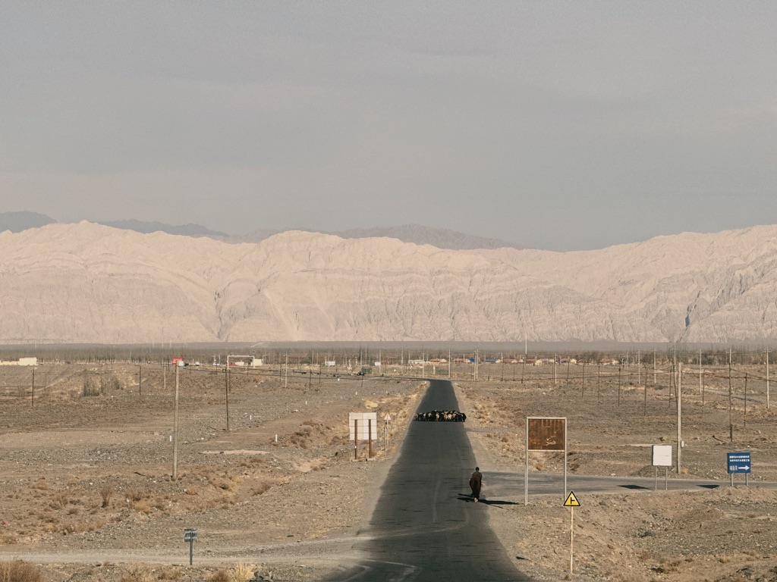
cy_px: 291
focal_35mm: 120
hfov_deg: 16.4
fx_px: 2694
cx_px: 388
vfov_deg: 12.3
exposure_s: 1/1866
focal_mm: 15.66
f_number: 2.8
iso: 50
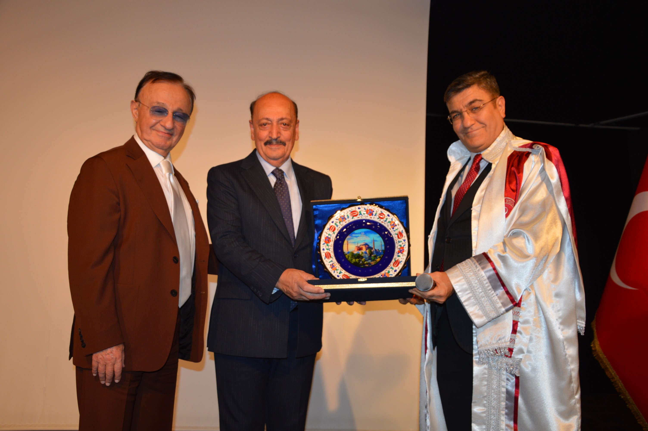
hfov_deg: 57.3
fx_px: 593
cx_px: 324
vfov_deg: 39.9
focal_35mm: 33
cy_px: 216
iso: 500
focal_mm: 22
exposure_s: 1/60
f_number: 3.8
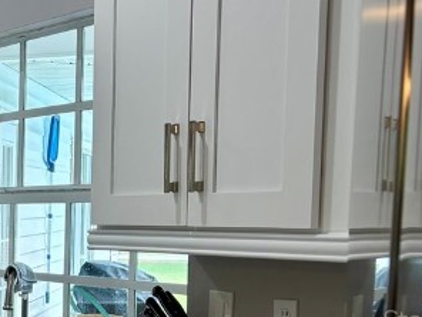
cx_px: -212
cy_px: 320
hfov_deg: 19.1
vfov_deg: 16.1
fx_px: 1097
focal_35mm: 90
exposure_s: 1/120
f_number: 1.6
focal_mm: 5.96
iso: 80
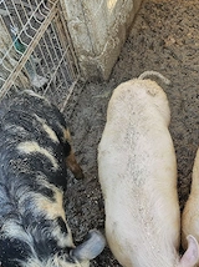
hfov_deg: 33.0
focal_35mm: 43
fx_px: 330
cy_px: 208
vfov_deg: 42.2
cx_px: 144
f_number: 1.7
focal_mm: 6.3
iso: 50
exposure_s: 1/101
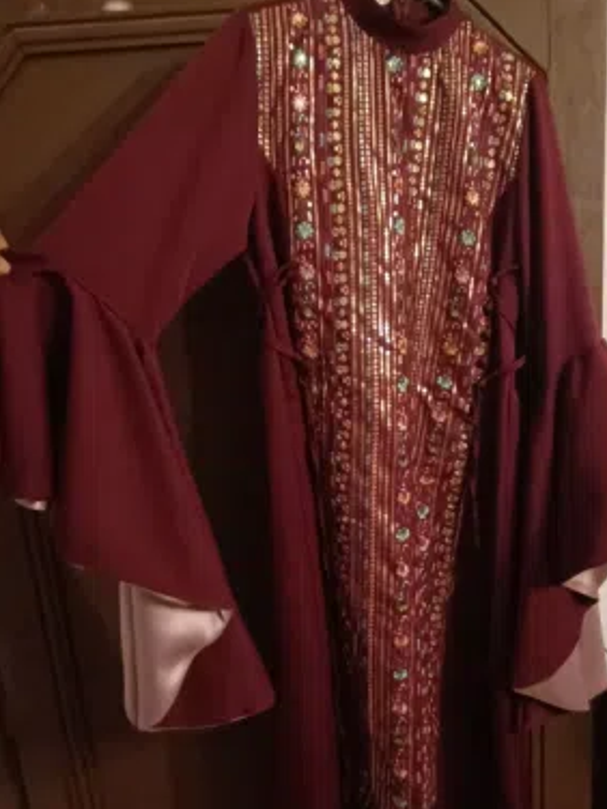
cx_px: 321
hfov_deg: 74.7
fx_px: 397
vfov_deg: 91.0
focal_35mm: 17
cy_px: 424
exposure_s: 1/20
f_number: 2.2
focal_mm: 1.66
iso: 1678
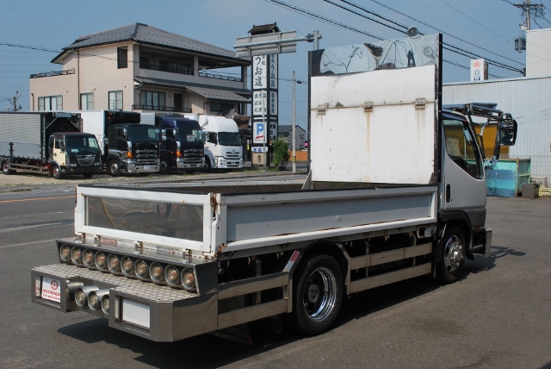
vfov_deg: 34.3
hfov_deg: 49.5
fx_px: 597
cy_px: 184
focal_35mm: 39
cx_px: 276
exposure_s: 1/320
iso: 100
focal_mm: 26
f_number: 9
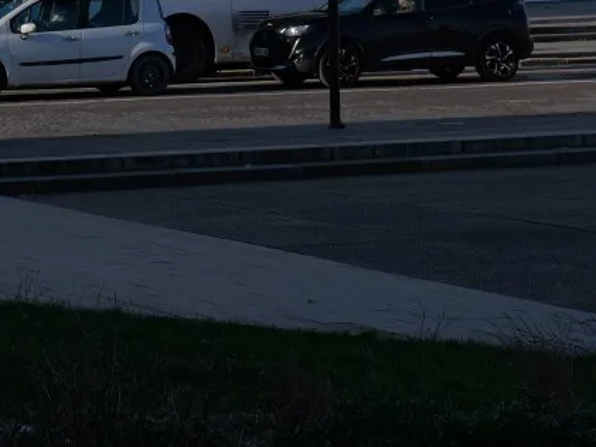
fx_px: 2738
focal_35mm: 159
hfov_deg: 12.4
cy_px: -314
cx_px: 168
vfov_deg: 9.0
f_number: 8
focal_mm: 43
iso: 100
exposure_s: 1/500
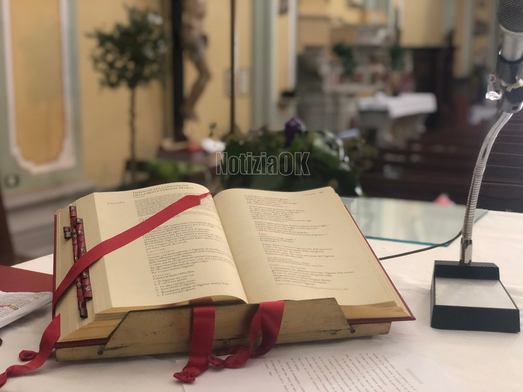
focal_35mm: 52
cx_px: 262
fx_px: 786
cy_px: 196
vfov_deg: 28.0
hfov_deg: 36.8
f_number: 2.4
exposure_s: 1/8
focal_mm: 6
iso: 160
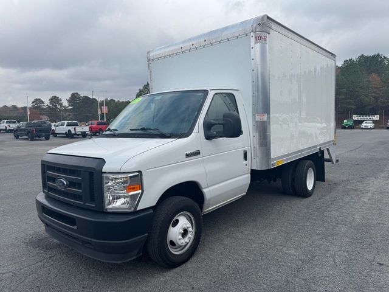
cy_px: 146
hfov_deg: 71.6
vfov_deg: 56.8
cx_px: 194
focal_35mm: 24
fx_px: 270
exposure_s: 1/3096
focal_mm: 6.76
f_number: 1.78
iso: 80
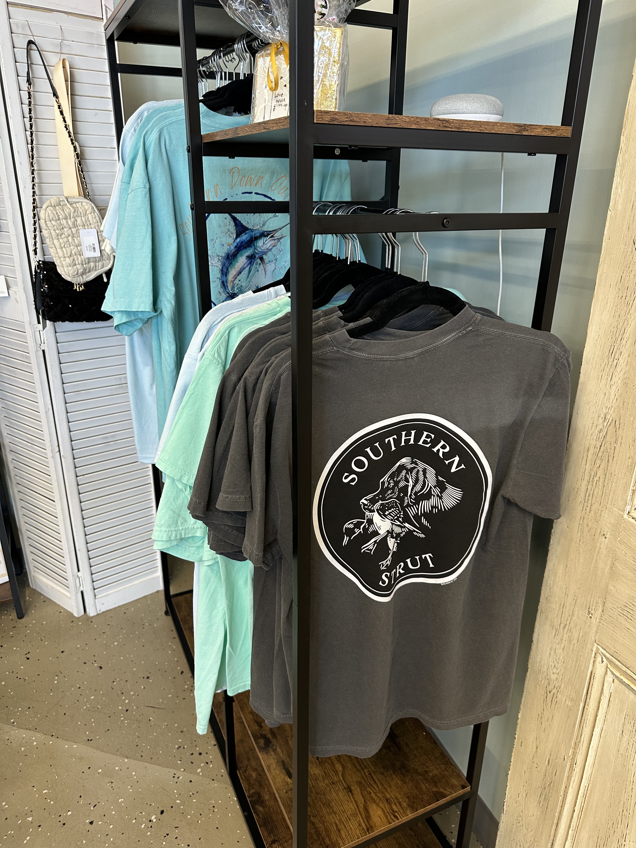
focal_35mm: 24
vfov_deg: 71.6
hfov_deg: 56.8
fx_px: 588
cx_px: 318
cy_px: 424
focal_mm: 6.86
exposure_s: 1/63
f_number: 1.78
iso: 200
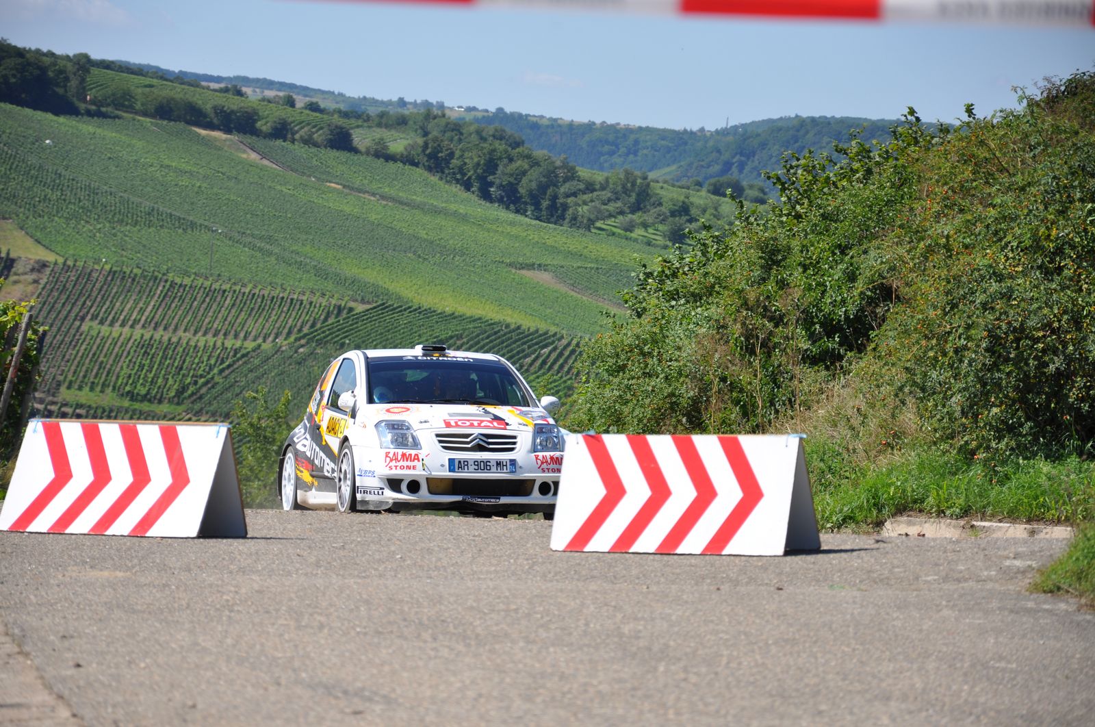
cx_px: 548
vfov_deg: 8.7
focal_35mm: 158
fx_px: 4784
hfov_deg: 13.1
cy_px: 364
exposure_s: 1/640
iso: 200
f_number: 6.3
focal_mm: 105
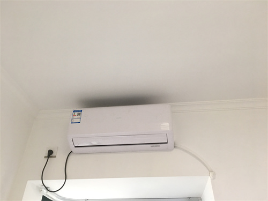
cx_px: 134
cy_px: 100
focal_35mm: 29
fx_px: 225
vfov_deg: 48.2
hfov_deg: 61.7
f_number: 2.2
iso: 32
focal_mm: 4.15
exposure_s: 1/33
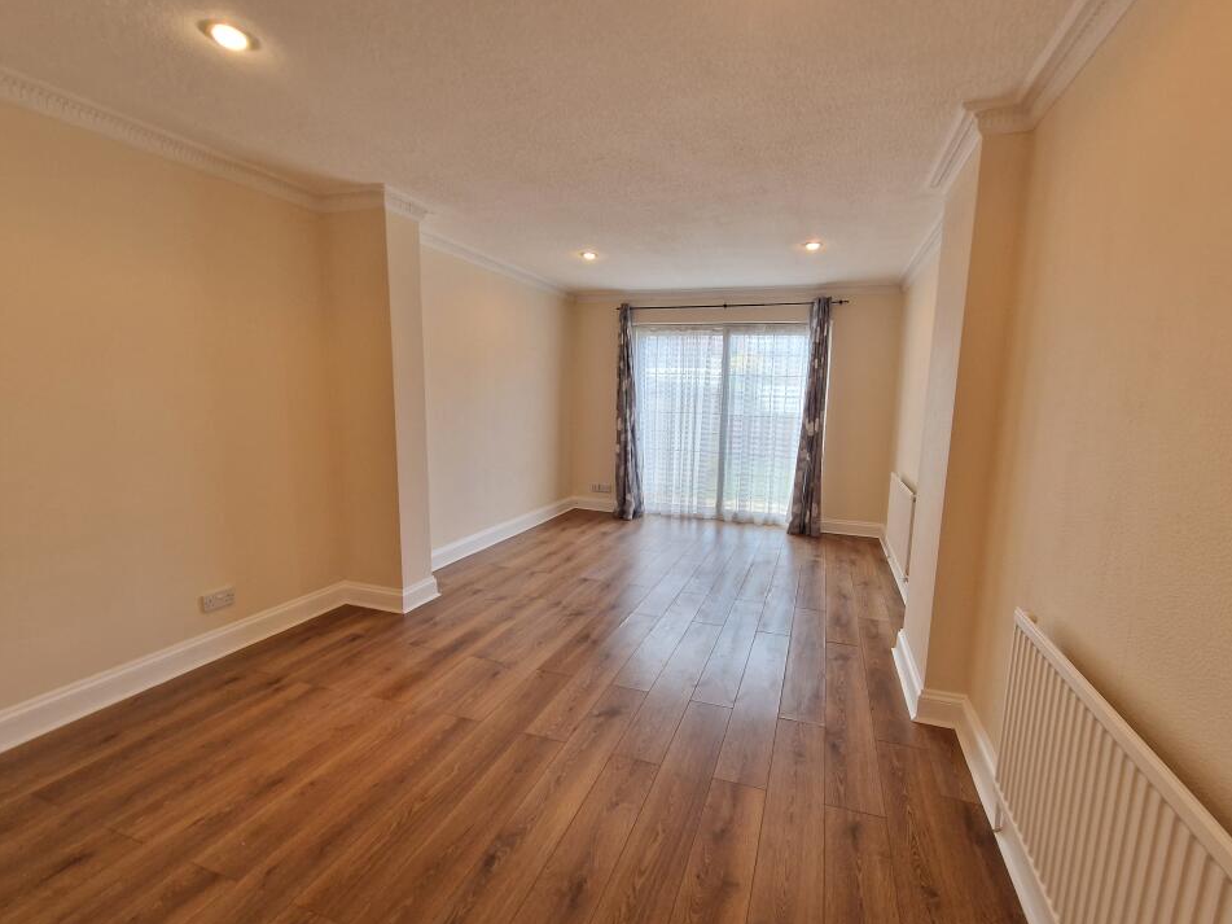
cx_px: 661
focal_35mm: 14
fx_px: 498
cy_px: 472
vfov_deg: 85.6
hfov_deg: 101.9
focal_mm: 2.2
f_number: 2.2
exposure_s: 1/50
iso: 200
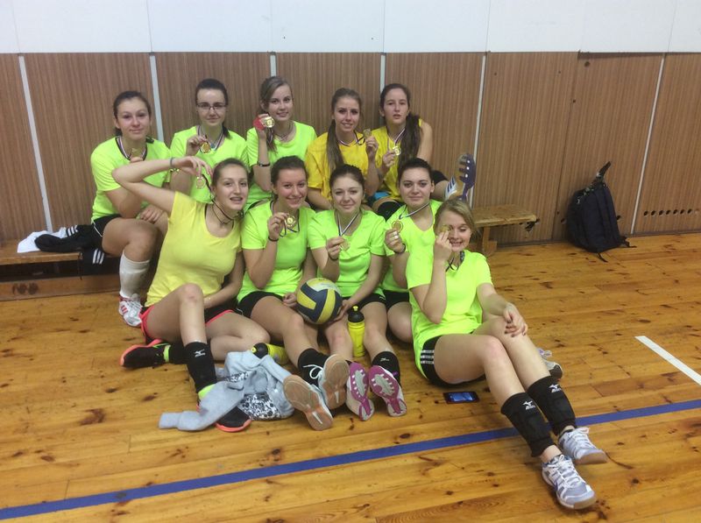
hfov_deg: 56.9
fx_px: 647
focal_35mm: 32
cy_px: 262
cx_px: 350
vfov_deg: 44.0
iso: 64
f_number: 2.4
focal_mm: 3.3
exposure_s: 1/24
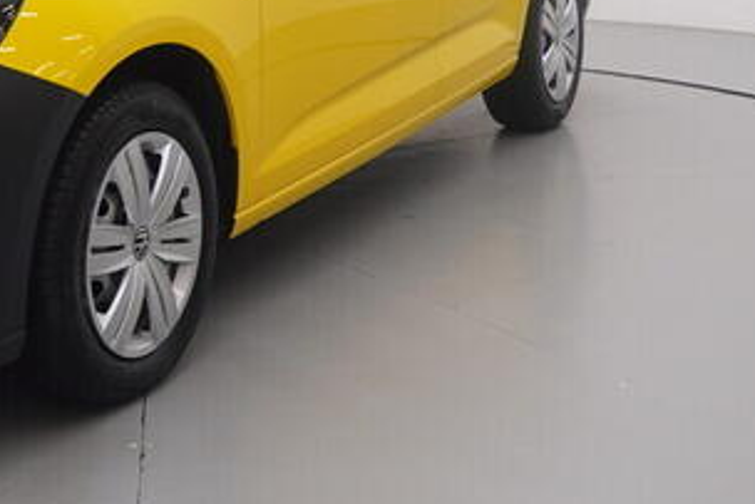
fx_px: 1588
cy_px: -25
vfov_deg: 17.5
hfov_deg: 26.3
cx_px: 156
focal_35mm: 76
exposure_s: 1/80
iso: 200
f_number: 5
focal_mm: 15
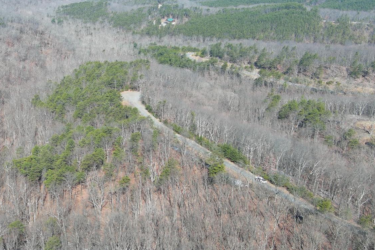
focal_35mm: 53
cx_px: 52
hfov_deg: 35.7
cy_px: 102
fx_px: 552
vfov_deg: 25.5
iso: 100
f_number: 2.8
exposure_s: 1/561
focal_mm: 10.57
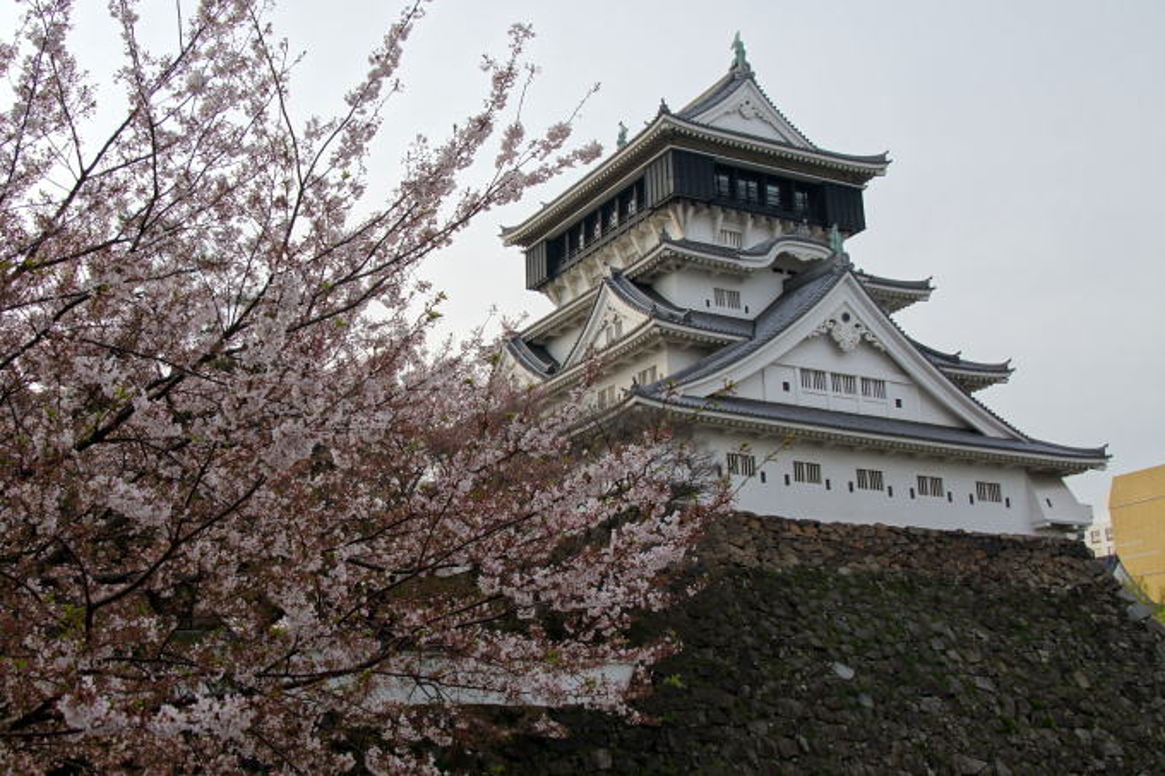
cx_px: 582
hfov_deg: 53.1
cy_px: 388
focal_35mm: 36
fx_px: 1165
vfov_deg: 36.9
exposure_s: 1/125
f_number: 7.1
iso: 100
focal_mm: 24
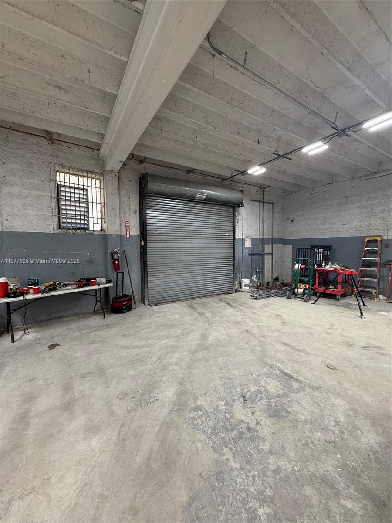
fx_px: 211
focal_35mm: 14
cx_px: 196
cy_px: 262
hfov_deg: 85.7
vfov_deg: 102.1
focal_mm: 2.22
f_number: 2.2
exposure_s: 1/101
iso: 125
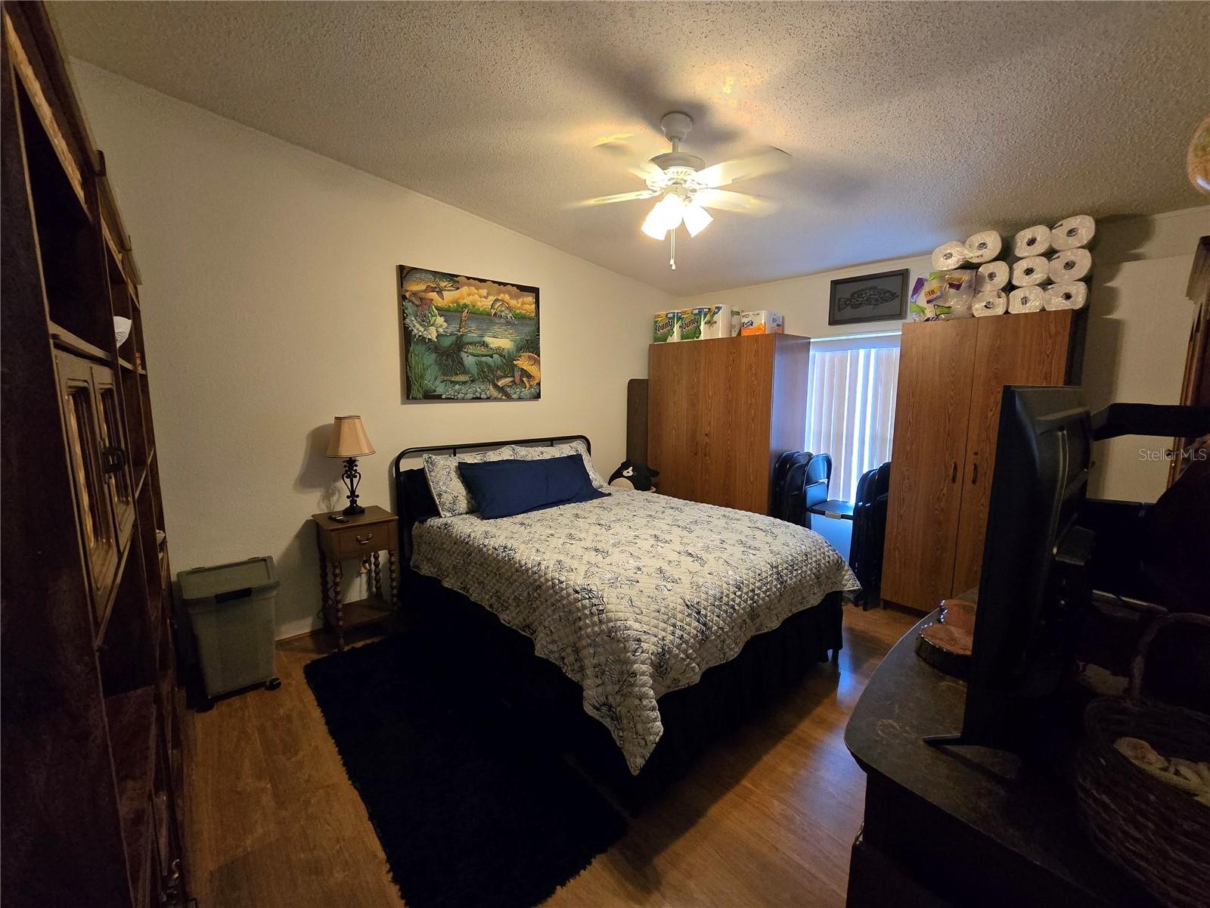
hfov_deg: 106.2
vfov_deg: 89.9
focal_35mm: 13
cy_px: 454
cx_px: 605
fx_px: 454
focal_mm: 2.2
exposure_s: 1/60
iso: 1000
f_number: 2.2
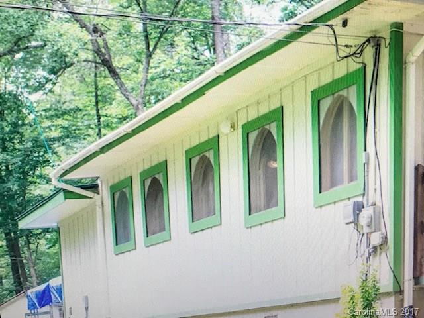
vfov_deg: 49.7
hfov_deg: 63.4
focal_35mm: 28
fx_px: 343
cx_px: 212
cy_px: 159
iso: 20
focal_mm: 3.99
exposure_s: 1/40
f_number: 1.8
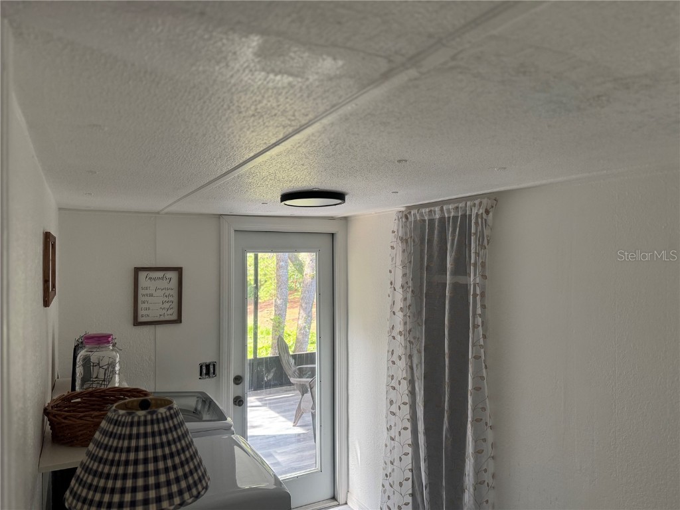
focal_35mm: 24
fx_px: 471
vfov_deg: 56.8
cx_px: 340
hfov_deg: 71.6
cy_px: 255
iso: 250
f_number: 1.78
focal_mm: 6.76
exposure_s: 1/60
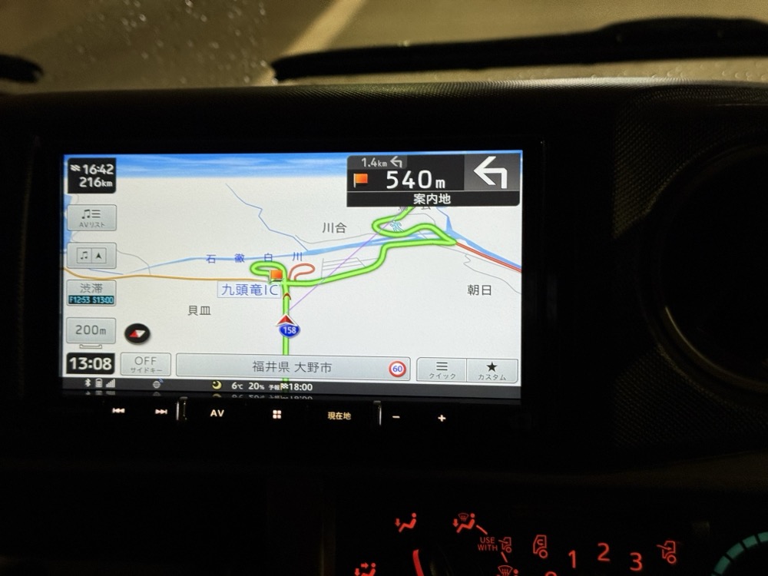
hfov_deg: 39.7
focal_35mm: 48
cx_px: 384
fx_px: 1065
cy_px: 288
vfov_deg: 30.3
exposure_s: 1/60
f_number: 1.78
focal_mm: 6.76
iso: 125
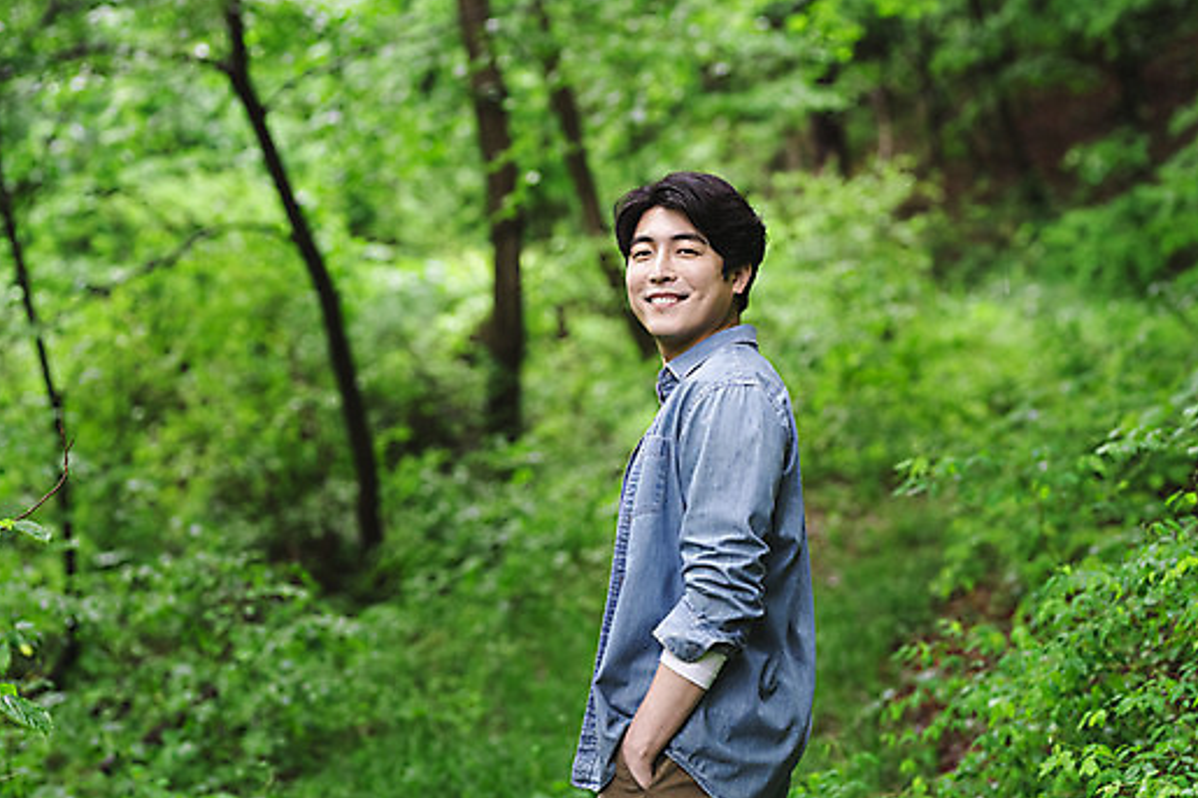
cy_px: 409
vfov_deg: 13.8
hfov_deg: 20.6
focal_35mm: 99
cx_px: 609
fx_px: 3293
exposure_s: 1/160
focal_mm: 85
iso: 1000
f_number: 2.8
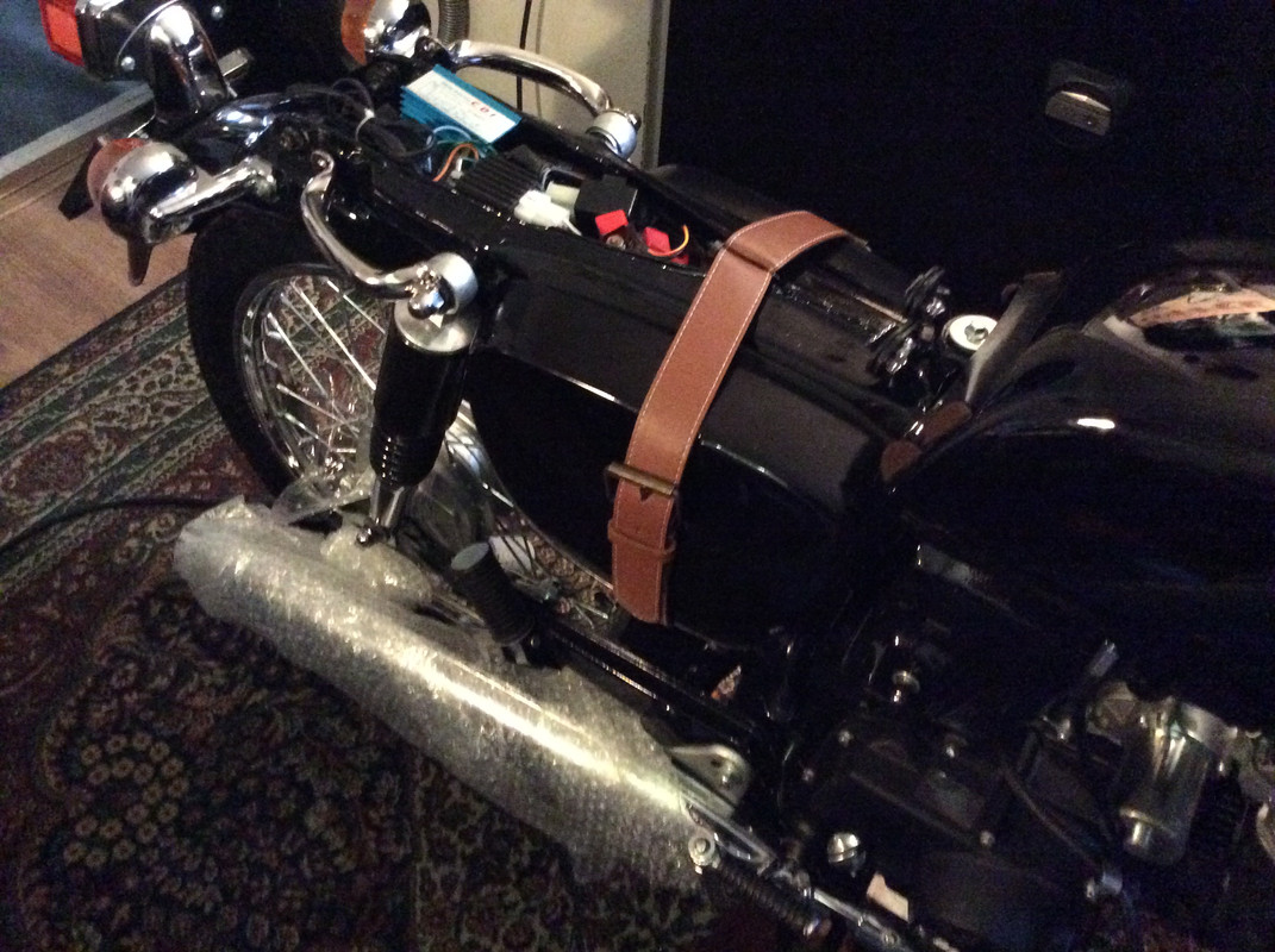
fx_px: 1177
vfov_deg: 44.1
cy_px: 476
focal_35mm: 32
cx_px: 638
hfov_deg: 56.9
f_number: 2.4
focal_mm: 3.3
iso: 800
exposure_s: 1/17
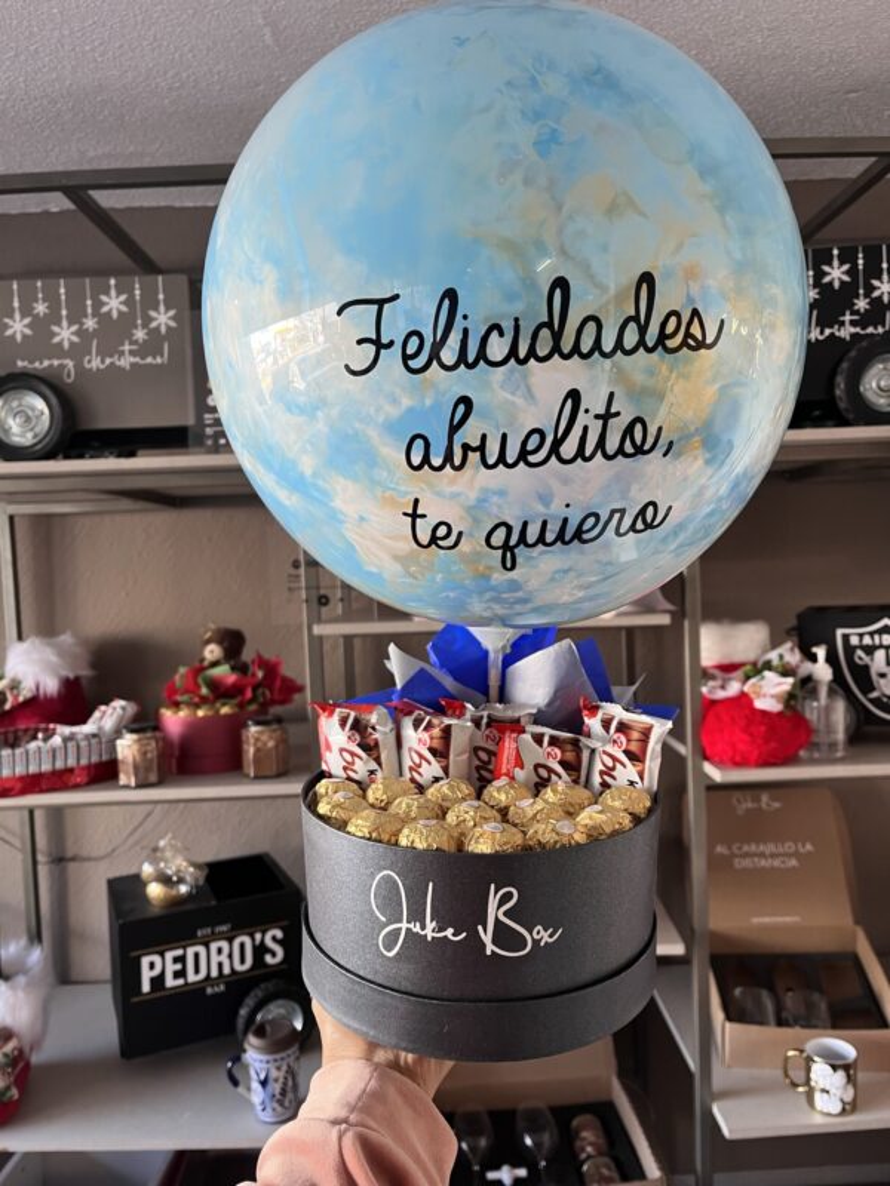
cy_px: 593
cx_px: 445
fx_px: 891
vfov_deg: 67.3
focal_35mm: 26
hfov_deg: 53.1
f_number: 1.6
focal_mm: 5.1
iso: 80
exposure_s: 1/60
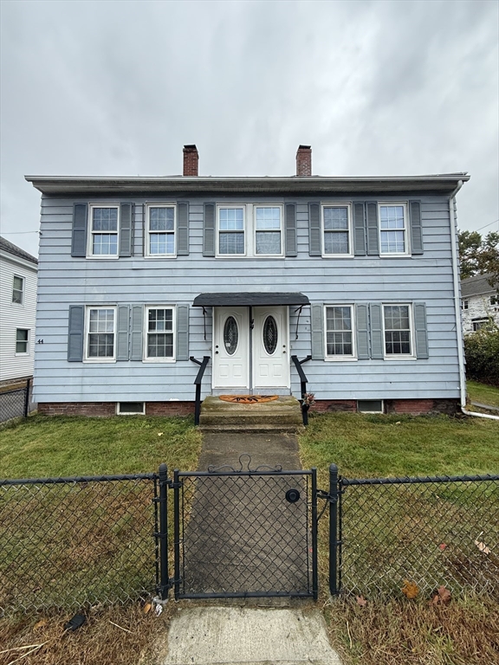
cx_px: 250
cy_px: 332
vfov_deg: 102.1
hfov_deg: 85.7
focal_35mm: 14
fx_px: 269
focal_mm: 2.22
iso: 50
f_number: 2.2
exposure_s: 1/830
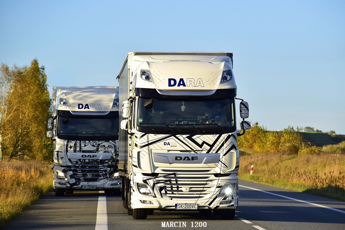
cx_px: 172
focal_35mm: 232
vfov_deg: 5.9
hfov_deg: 8.9
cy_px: 115
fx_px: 2228
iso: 400
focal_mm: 155
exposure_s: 1/800
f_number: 7.1
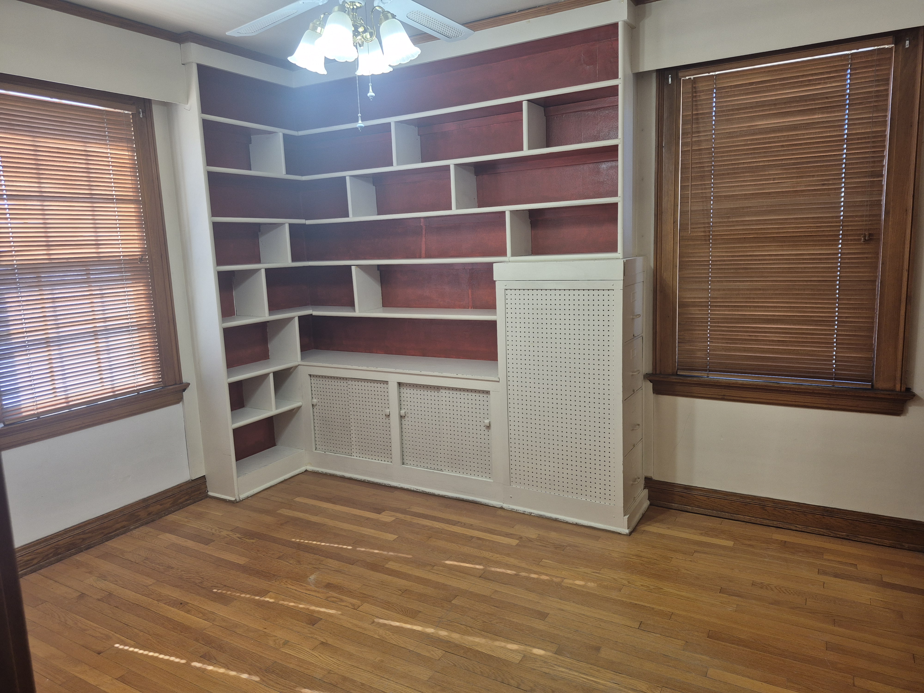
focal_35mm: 23
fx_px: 614
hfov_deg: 73.9
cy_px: 346
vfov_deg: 58.9
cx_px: 462
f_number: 1.8
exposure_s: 1/60
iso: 64
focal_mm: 5.4
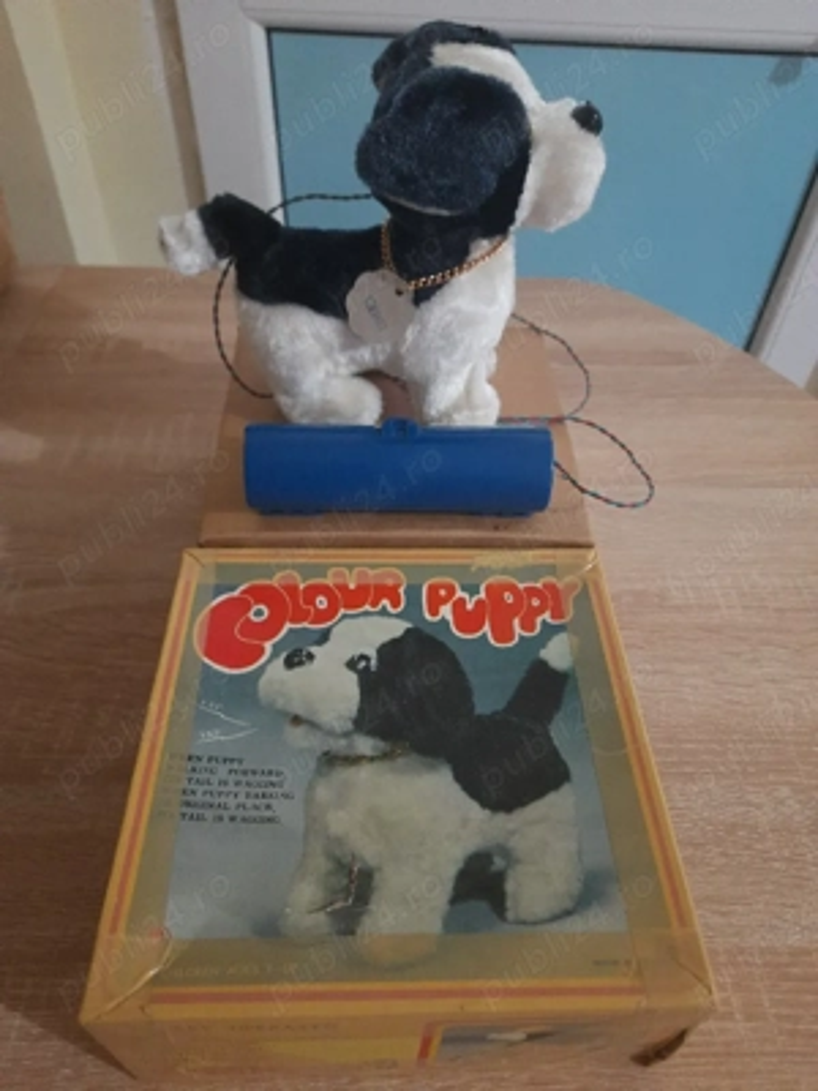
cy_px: 546
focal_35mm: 24
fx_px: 756
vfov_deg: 71.6
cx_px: 409
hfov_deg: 56.8
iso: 640
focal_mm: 5.23
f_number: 1.8
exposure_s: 1/25
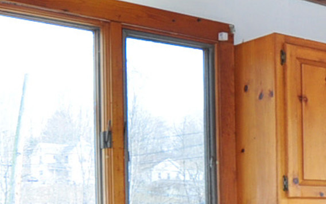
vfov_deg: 16.3
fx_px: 693
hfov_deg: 23.1
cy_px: 210
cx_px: 437
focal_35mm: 78
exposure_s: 1/80
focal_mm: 10
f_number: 4.5
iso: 250
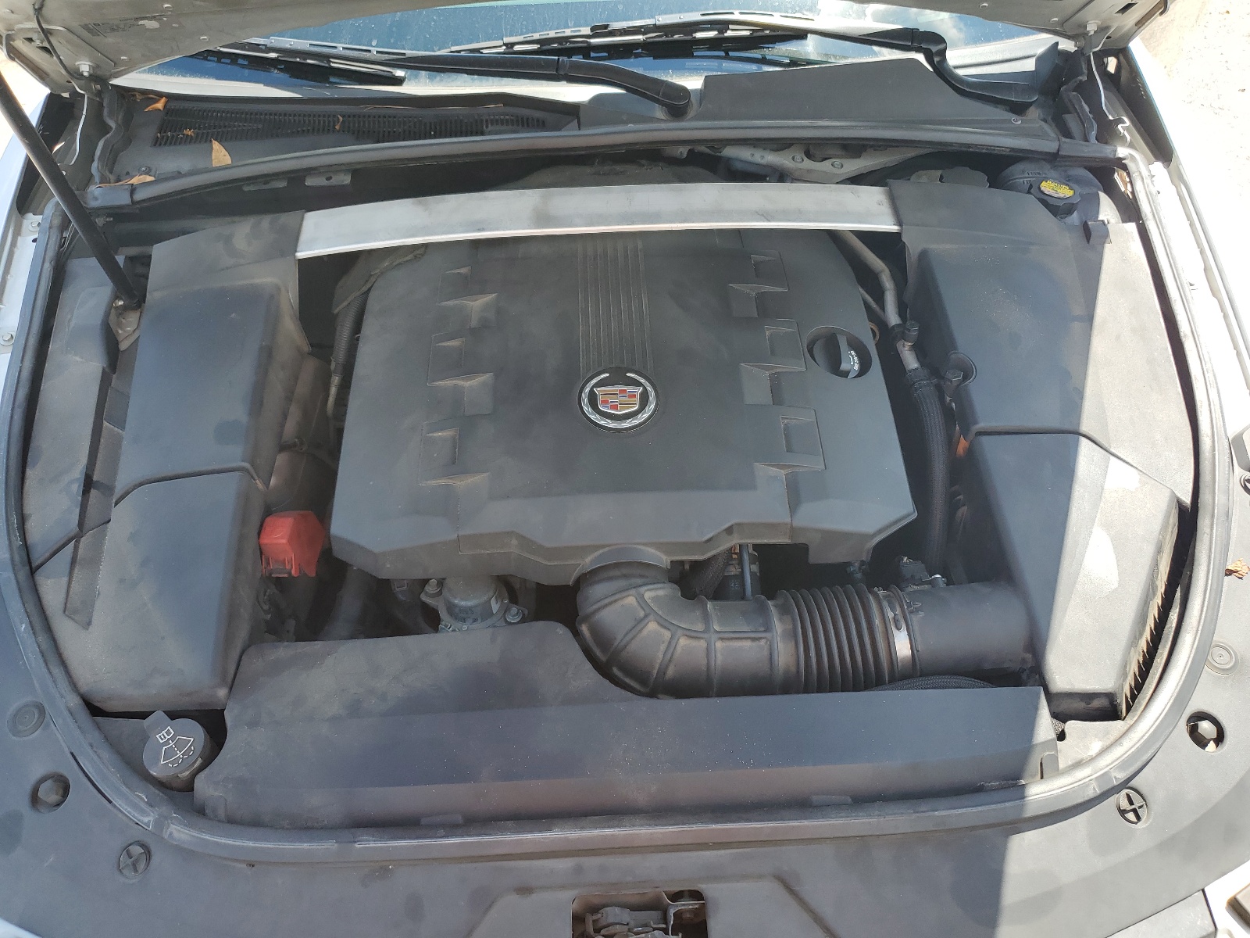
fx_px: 939
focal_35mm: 26
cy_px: 469
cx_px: 625
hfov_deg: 67.3
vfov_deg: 53.1
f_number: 1.5
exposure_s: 1/625
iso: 50
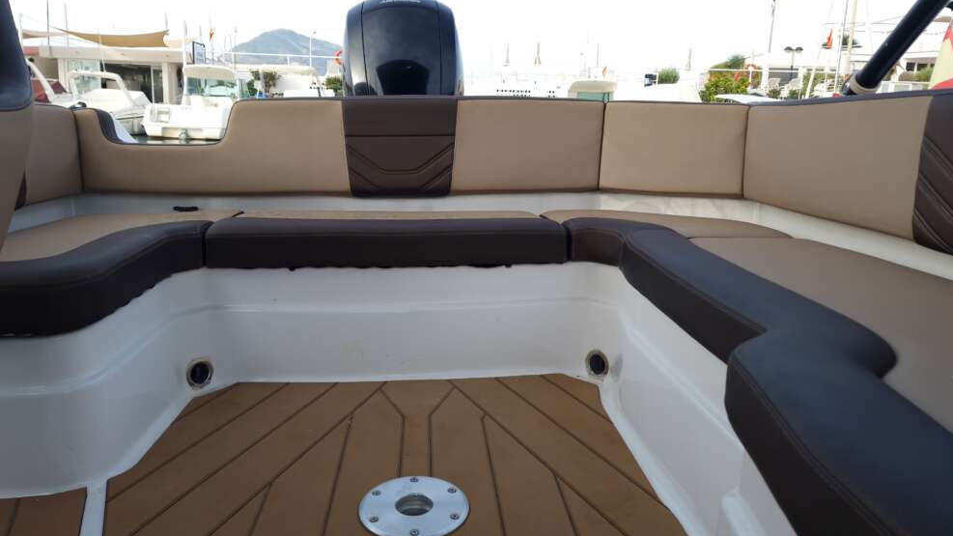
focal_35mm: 26
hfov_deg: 71.9
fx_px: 657
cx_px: 463
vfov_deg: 44.1
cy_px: 213
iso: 50
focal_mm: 6.4
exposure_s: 1/215
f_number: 1.8
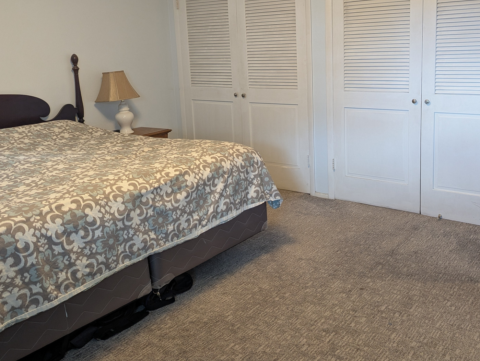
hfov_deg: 52.2
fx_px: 486
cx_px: 286
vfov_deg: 40.5
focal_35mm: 35
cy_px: 132
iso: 256
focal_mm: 6.81
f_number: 1.85
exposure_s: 1/24
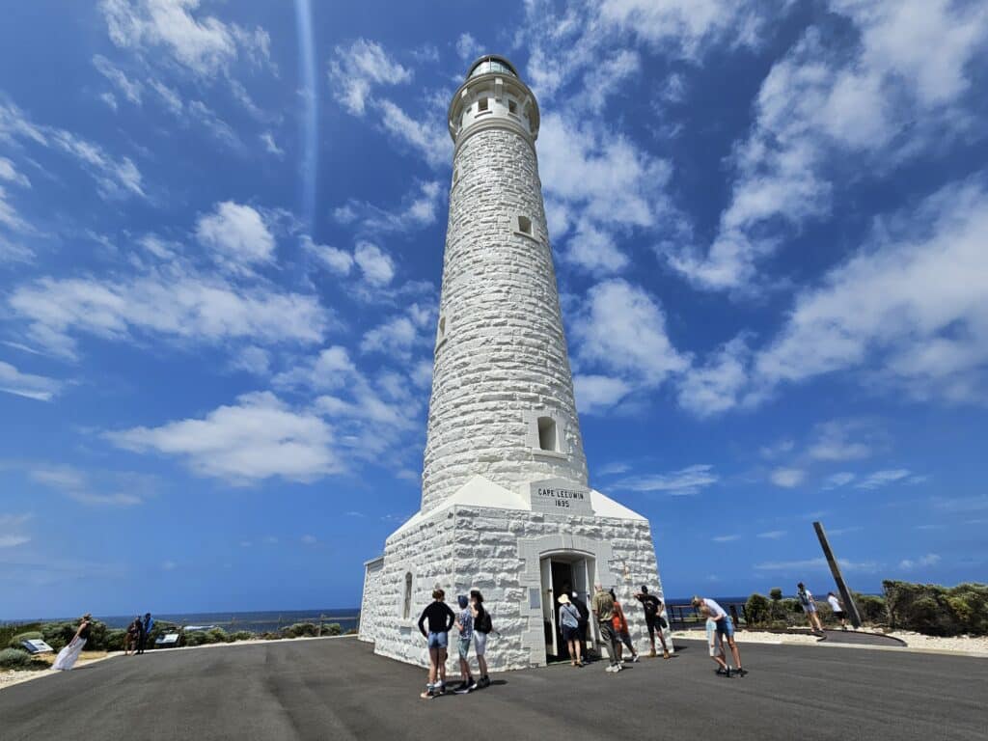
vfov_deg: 89.9
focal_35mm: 13
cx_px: 494
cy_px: 370
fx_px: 371
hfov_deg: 106.2
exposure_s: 1/6014
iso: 50
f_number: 2.2
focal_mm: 2.2
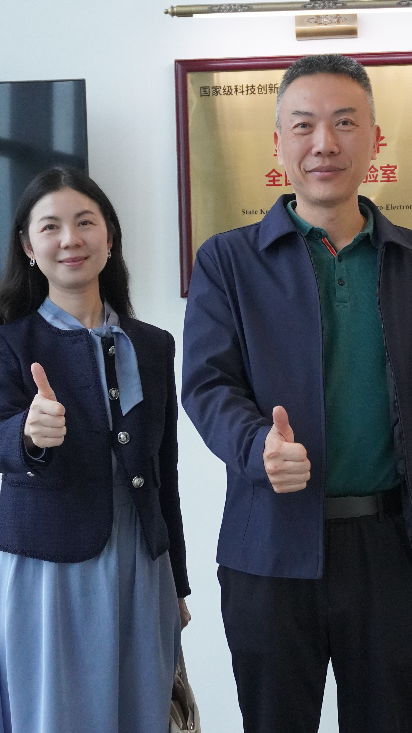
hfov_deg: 20.5
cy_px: 400
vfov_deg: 36.0
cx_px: 326
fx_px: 1127
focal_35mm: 58
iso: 2500
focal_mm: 22
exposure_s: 1/160
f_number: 4
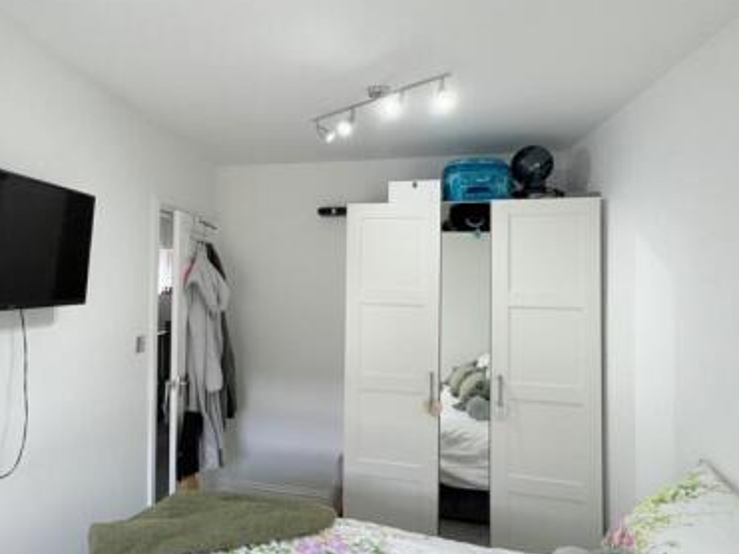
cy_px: 262
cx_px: 292
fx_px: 470
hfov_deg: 75.5
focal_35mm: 22
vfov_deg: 61.0
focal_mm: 2.22
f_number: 2.2
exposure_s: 1/100
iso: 125
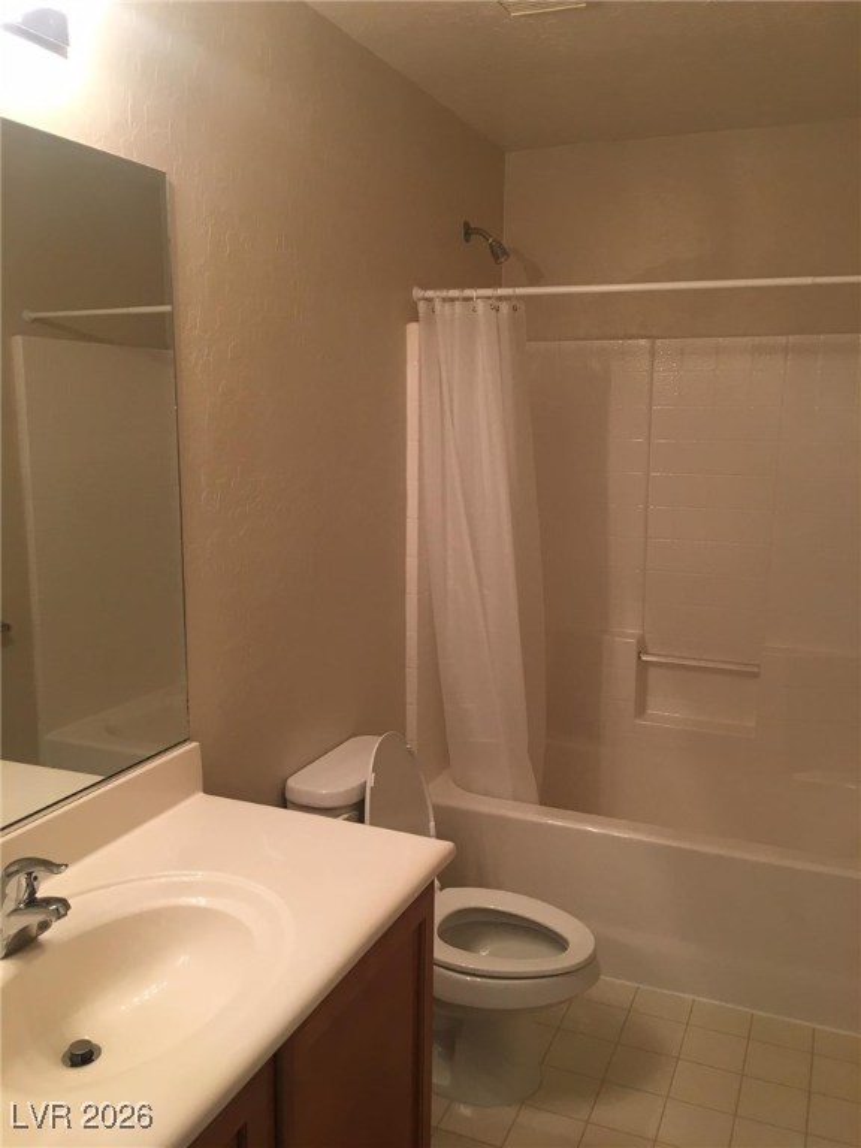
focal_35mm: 29
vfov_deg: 61.7
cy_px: 574
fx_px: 962
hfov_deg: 48.2
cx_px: 430
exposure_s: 1/30
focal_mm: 4.15
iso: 50
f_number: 2.2
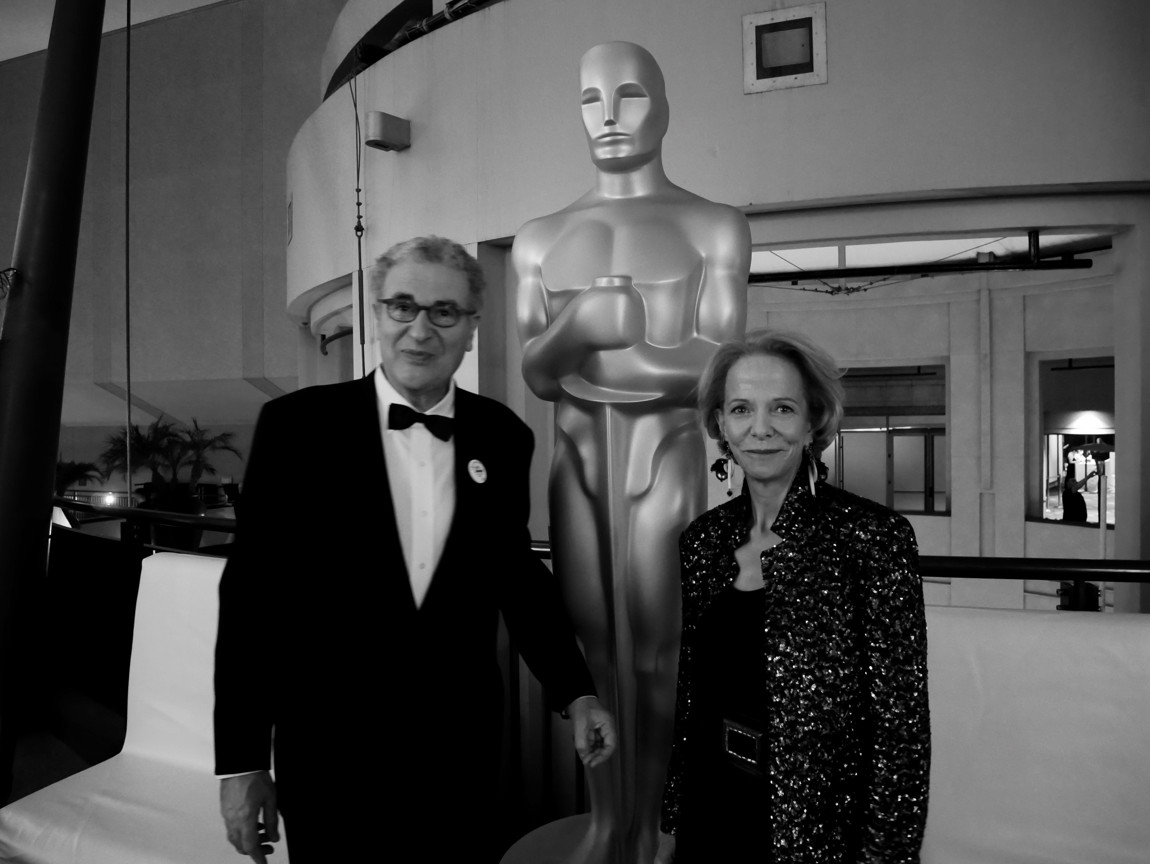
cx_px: 575
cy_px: 432
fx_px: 798
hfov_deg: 71.6
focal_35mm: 24
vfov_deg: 56.9
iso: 3200
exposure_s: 1/15
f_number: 3.5
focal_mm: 12
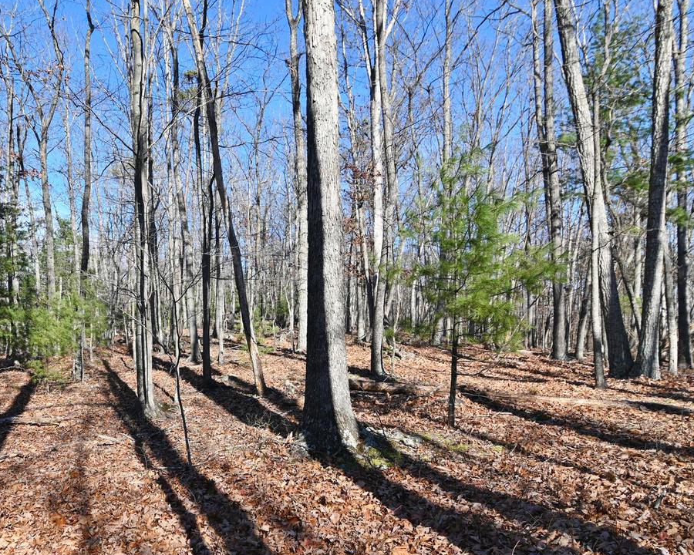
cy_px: 304
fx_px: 616
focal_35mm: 30
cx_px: 172
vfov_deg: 48.4
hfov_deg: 55.9
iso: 100
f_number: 6.3
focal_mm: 20
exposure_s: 1/250
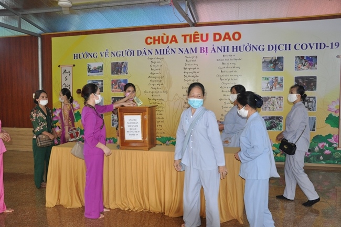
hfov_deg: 59.5
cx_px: 170
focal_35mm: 32
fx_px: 298
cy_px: 114
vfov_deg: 41.6
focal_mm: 21
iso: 1250
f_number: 4.5
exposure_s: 1/60
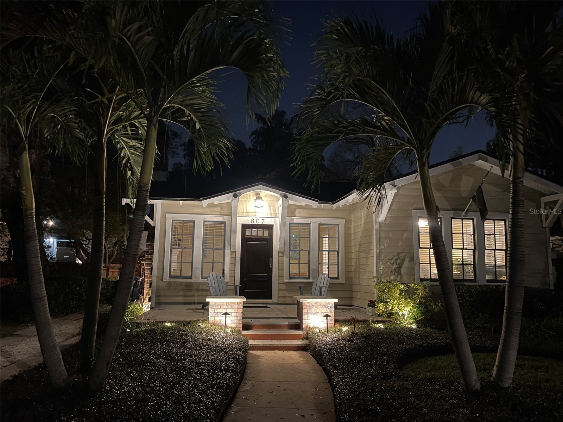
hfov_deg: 67.3
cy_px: 211
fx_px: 423
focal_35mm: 26
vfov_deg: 53.1
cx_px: 282
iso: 500
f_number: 1.6
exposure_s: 1/12
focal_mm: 4.2
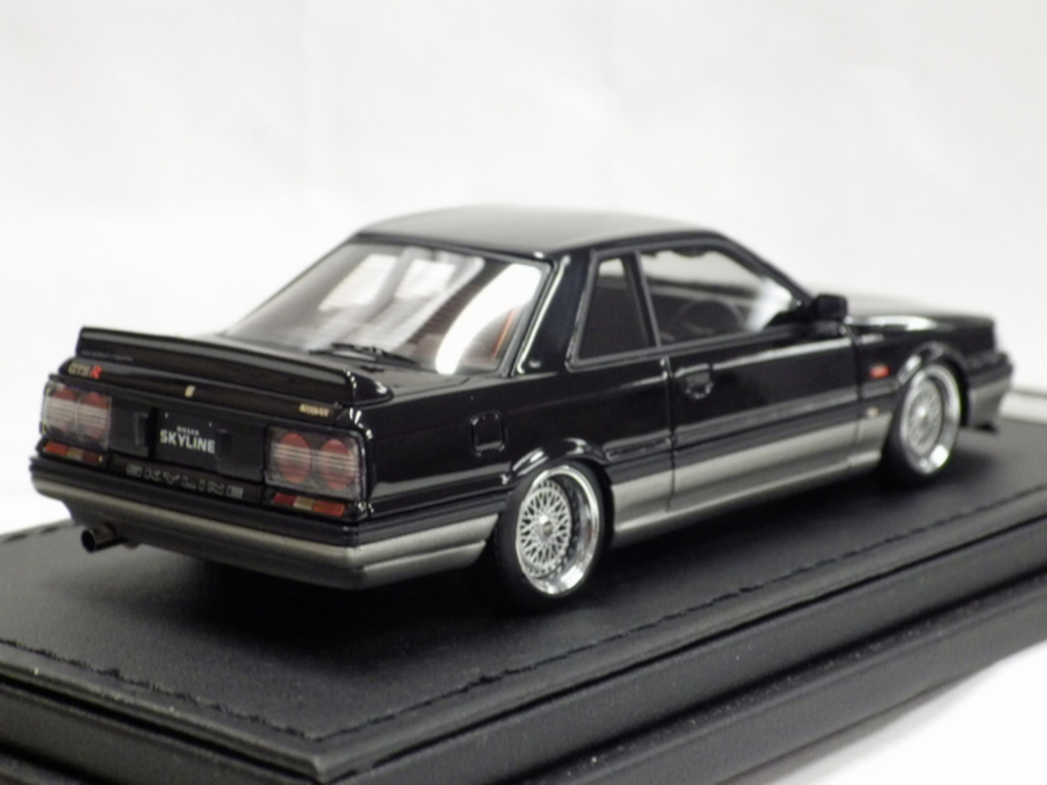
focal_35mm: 87
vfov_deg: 17.0
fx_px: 2631
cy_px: 392
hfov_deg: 22.5
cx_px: 524
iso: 800
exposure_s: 1/30
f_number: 4.4
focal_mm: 15.6
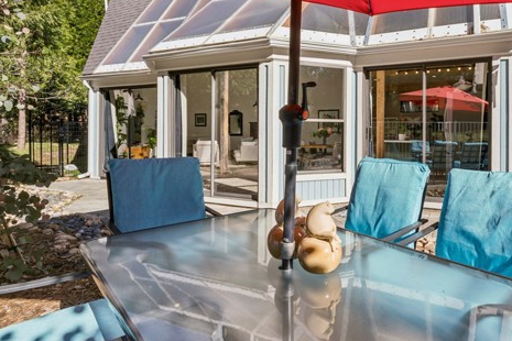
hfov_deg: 73.8
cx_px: 329
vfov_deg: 54.2
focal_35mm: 23
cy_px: 135
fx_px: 330
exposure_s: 1/40
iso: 100
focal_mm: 16.9
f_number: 22
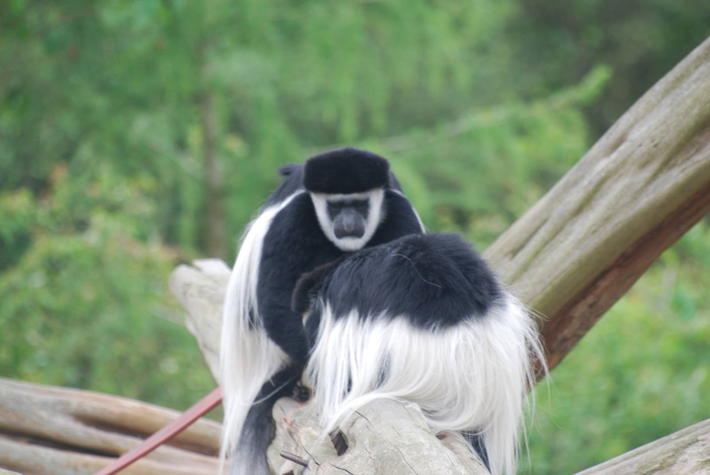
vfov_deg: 3.1
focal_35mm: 450
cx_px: 355
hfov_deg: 4.6
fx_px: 8885
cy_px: 238
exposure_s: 1/125
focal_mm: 300
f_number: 6.3
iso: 200
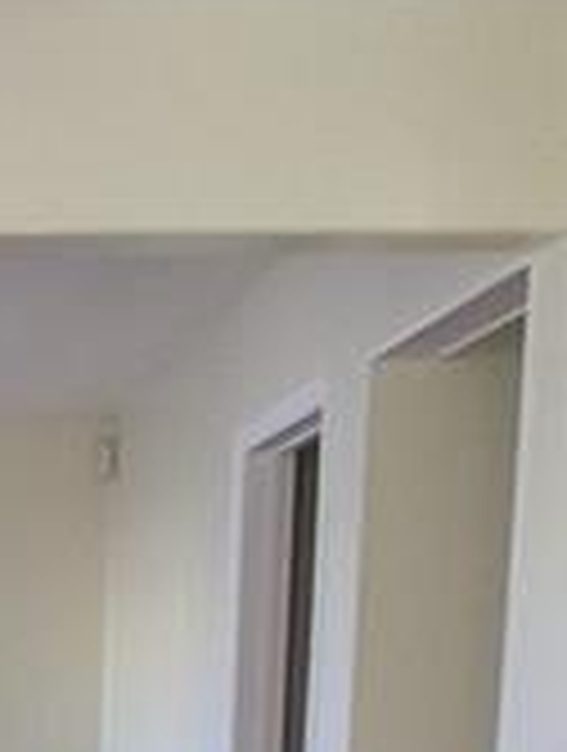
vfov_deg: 22.0
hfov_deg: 17.7
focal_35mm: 78
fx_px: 1697
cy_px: 1027
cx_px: -189
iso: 160
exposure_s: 1/40
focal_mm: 1.4
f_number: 2.2
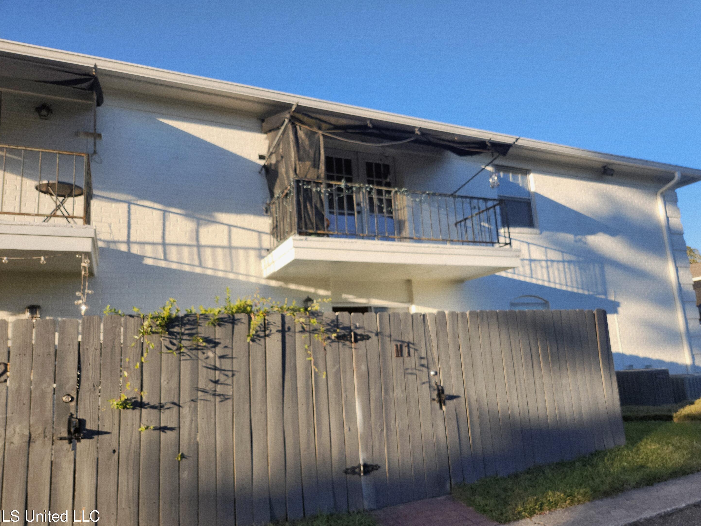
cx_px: 353
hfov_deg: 71.6
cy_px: 267
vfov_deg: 56.8
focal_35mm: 24
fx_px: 486
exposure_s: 1/625
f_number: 1.8
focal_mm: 5.4
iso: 20
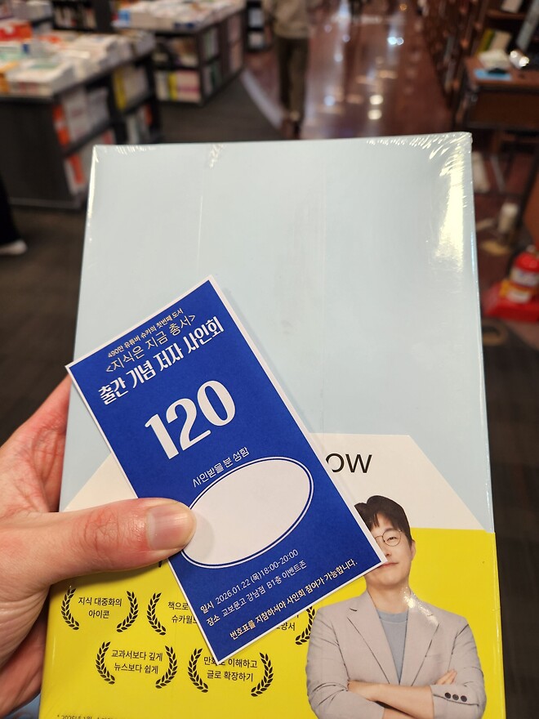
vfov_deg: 73.9
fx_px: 478
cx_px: 270
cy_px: 360
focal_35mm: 23
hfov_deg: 58.9
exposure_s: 1/120
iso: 80
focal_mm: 5.4
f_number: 1.8
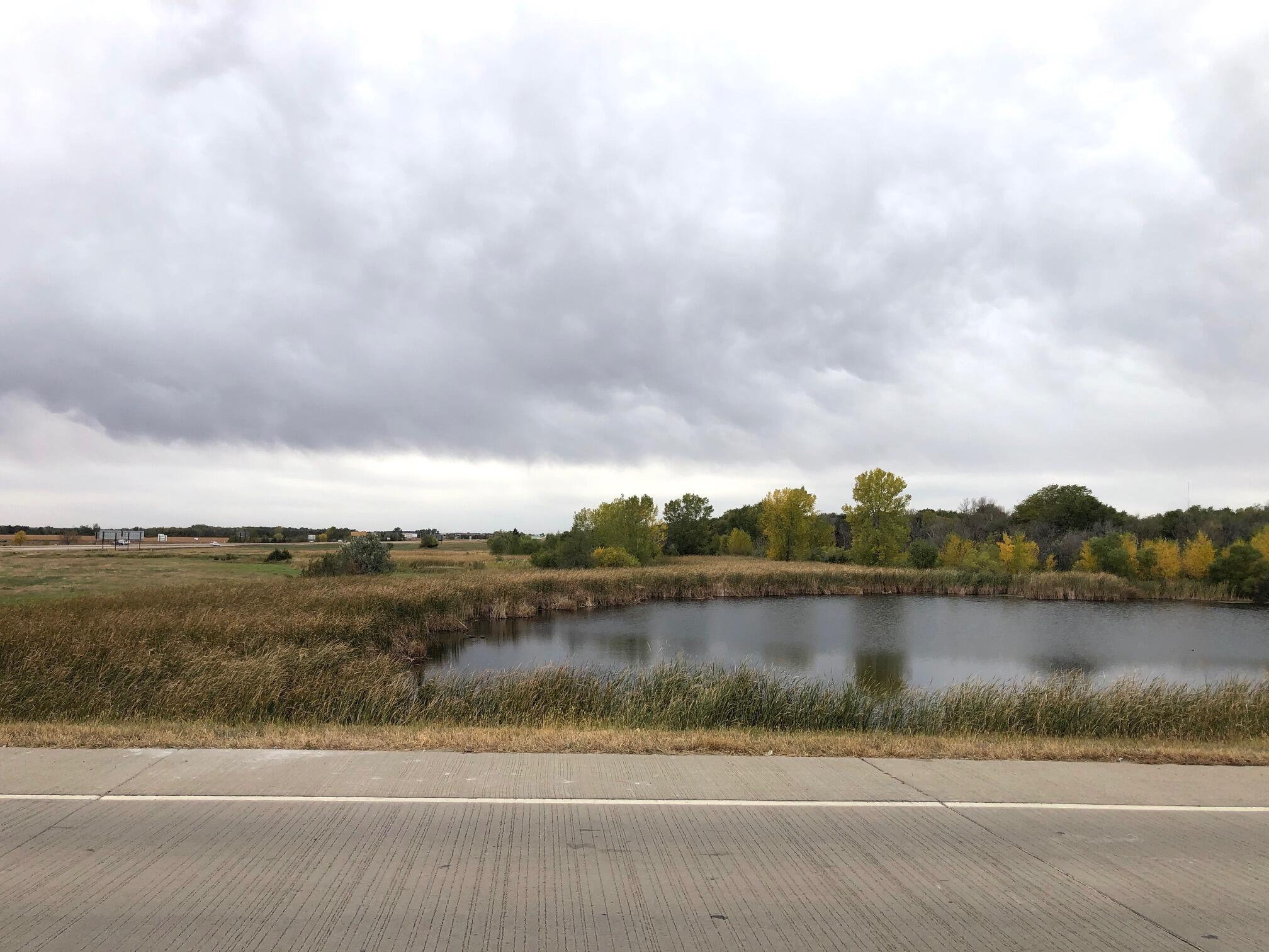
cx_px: 634
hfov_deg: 63.4
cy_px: 476
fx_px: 1026
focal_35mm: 28
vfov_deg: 49.7
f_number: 1.8
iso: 20
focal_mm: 3.99
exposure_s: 1/738
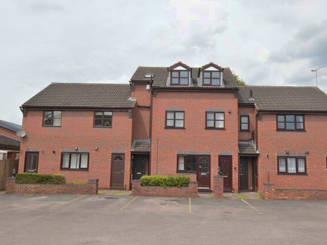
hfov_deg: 51.2
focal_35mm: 36
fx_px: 340
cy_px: 111
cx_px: 183
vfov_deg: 39.6
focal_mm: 20
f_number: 8
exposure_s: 1/250
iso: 200
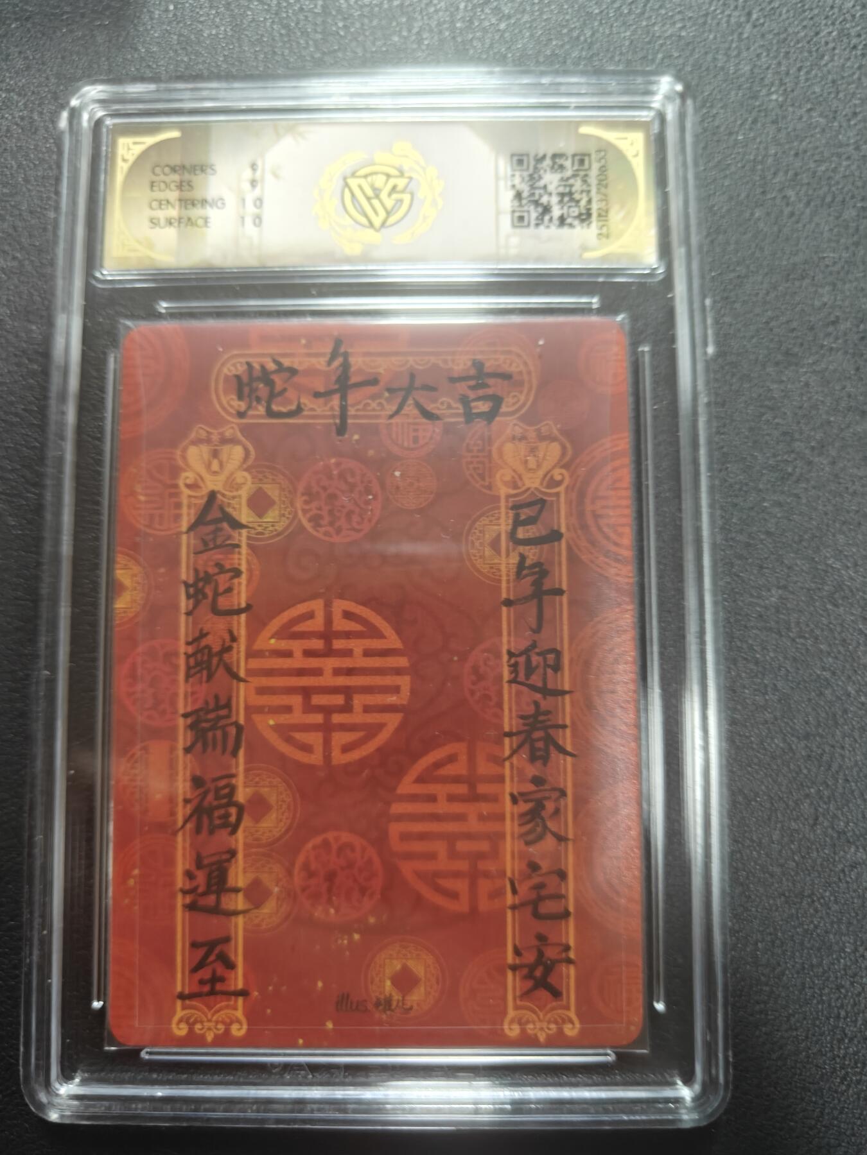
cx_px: 434
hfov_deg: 56.8
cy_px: 578
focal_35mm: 24
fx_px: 801
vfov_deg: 71.6
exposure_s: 1/48
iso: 160
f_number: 1.8
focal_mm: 5.59
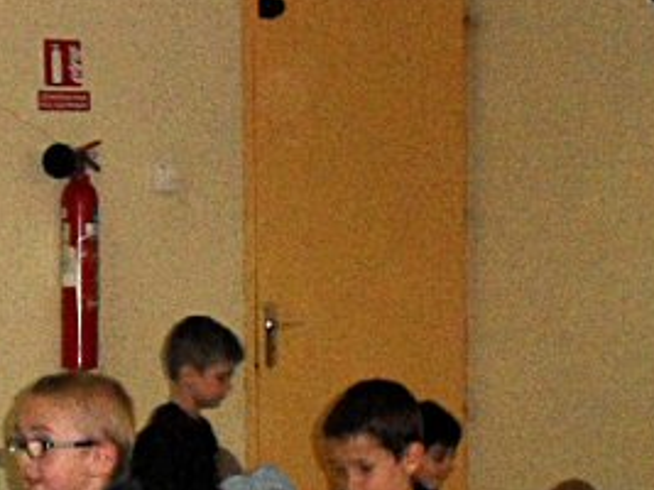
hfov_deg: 11.0
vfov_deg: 8.1
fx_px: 3399
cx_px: 171
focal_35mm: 180
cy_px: 681
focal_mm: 10.5
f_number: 4.8
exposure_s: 1/45
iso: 640
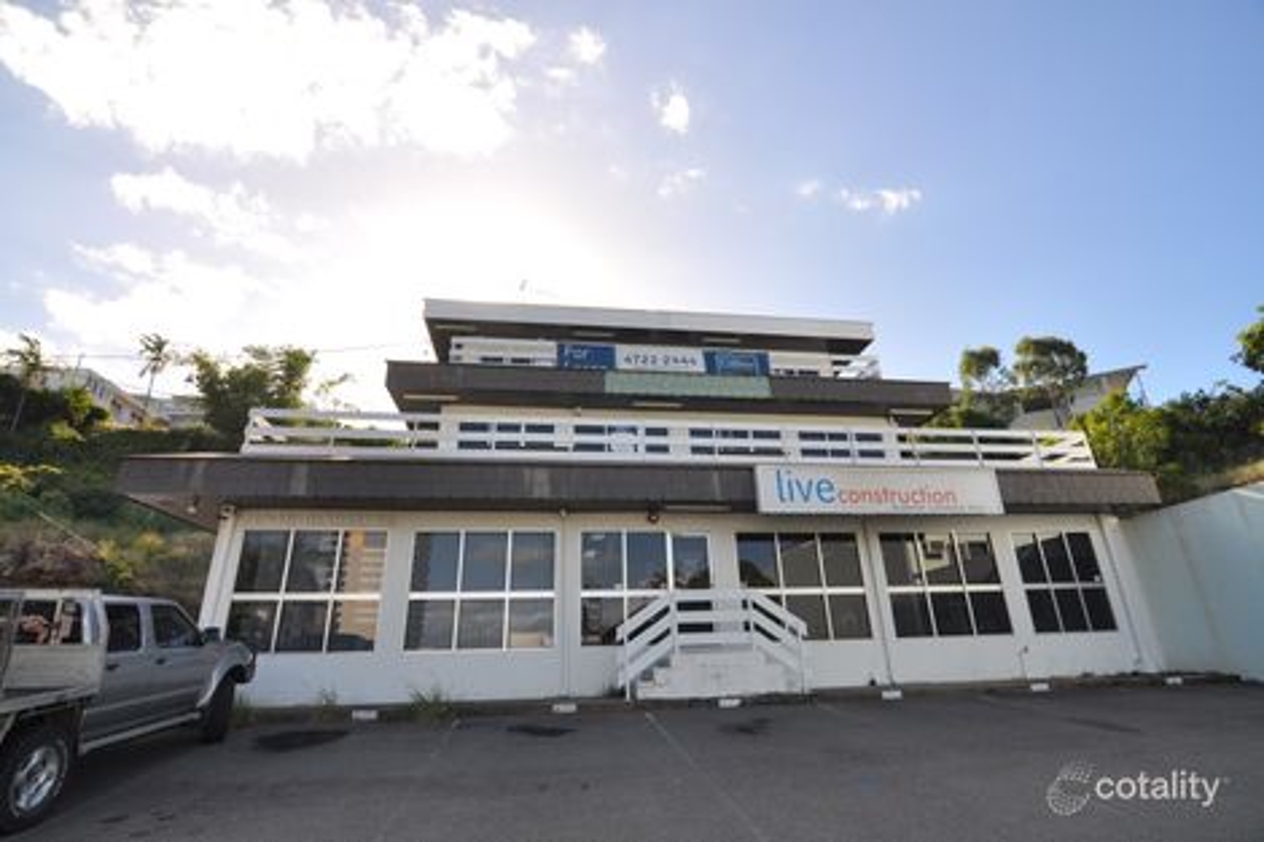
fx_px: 579
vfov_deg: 72.0
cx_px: 632
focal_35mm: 16
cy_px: 421
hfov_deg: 95.0
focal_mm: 11
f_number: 8
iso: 200
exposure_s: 1/250
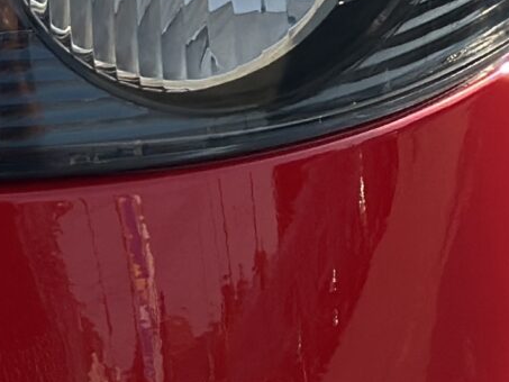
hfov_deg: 7.3
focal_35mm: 271
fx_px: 3986
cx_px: 566
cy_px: -478
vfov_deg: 5.3
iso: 100
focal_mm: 6.86
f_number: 1.78
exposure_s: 1/2469
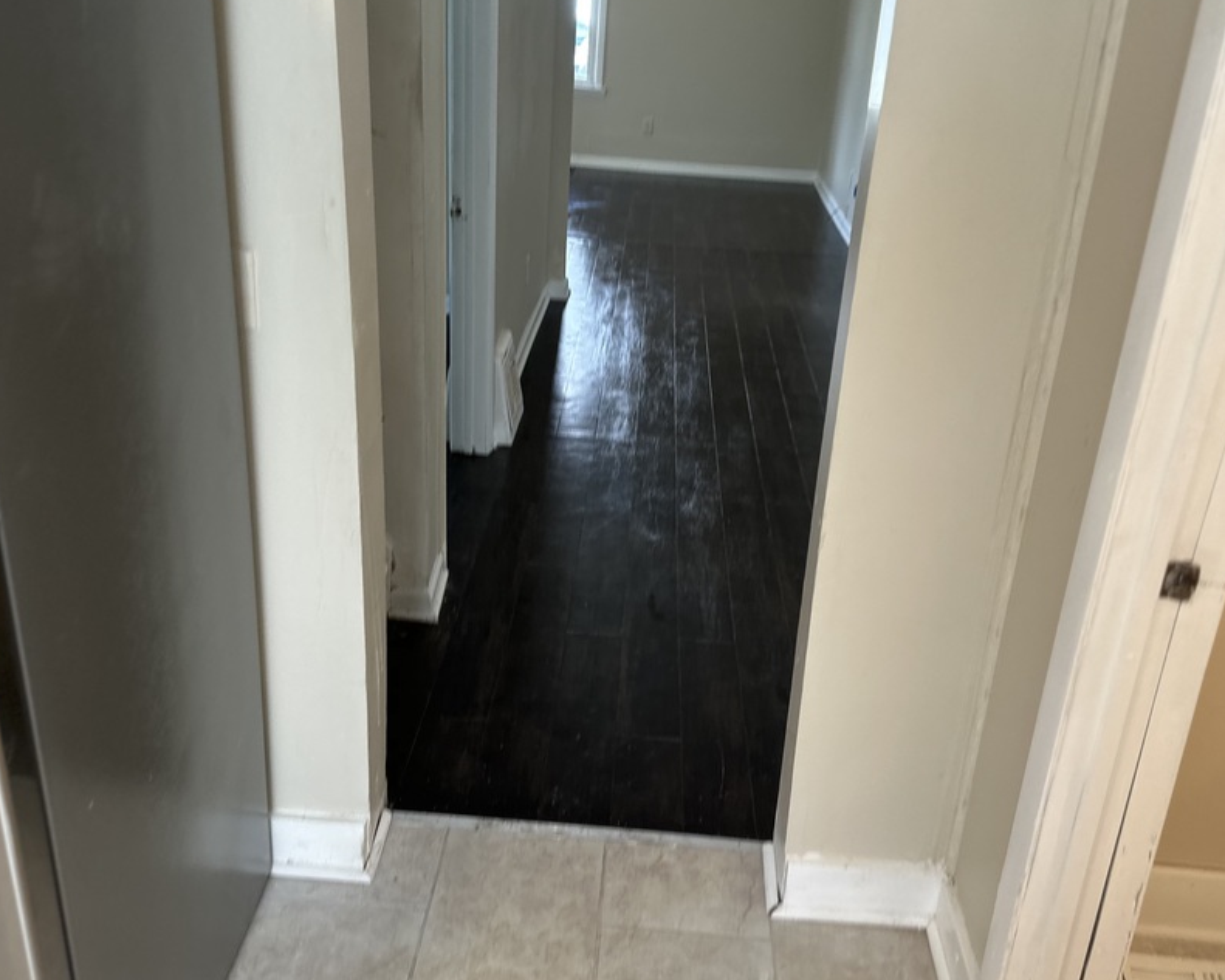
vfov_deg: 45.7
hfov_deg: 55.7
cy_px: 441
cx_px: 607
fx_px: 1160
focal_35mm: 32
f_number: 1.78
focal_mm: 6.86
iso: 125
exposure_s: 1/120
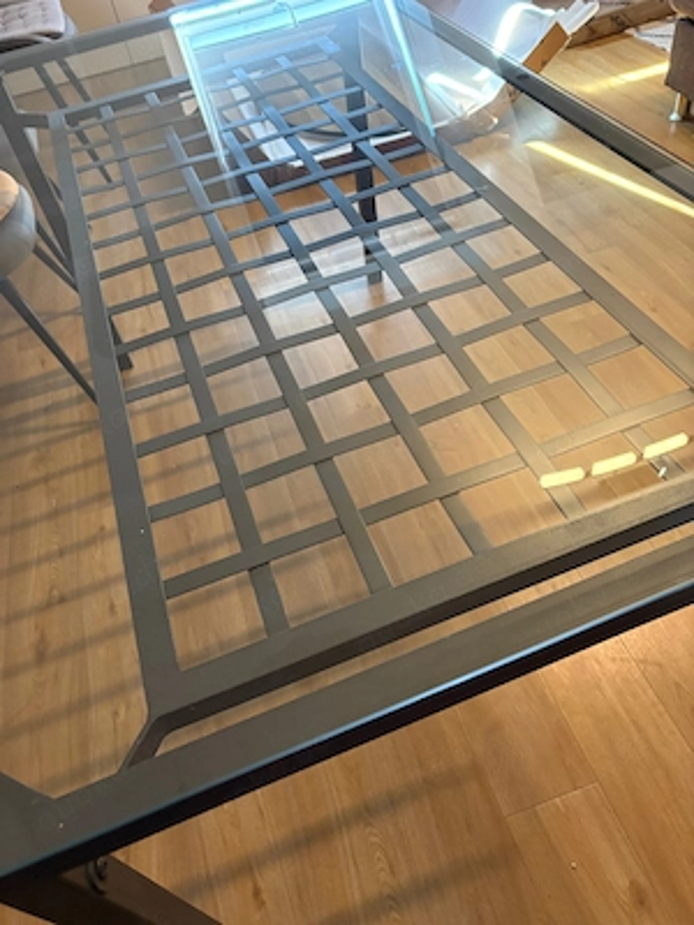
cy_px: 462
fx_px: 695
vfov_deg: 67.3
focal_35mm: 26
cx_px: 347
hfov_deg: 53.1
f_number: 1.6
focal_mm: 5.96
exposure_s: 1/50
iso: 320
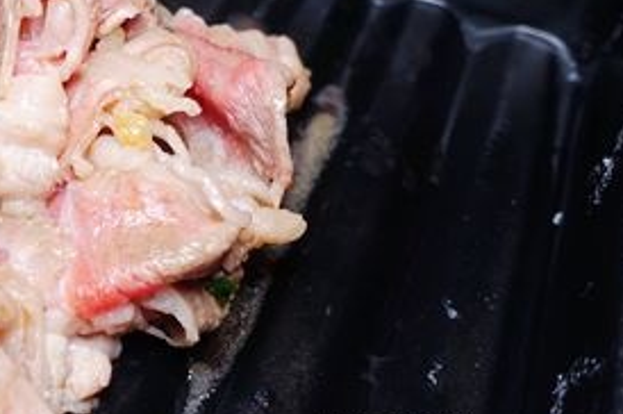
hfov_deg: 32.2
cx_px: -5
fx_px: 985
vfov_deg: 23.6
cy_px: 138
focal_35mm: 57
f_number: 2.8
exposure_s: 1/80
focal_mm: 8.8
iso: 125
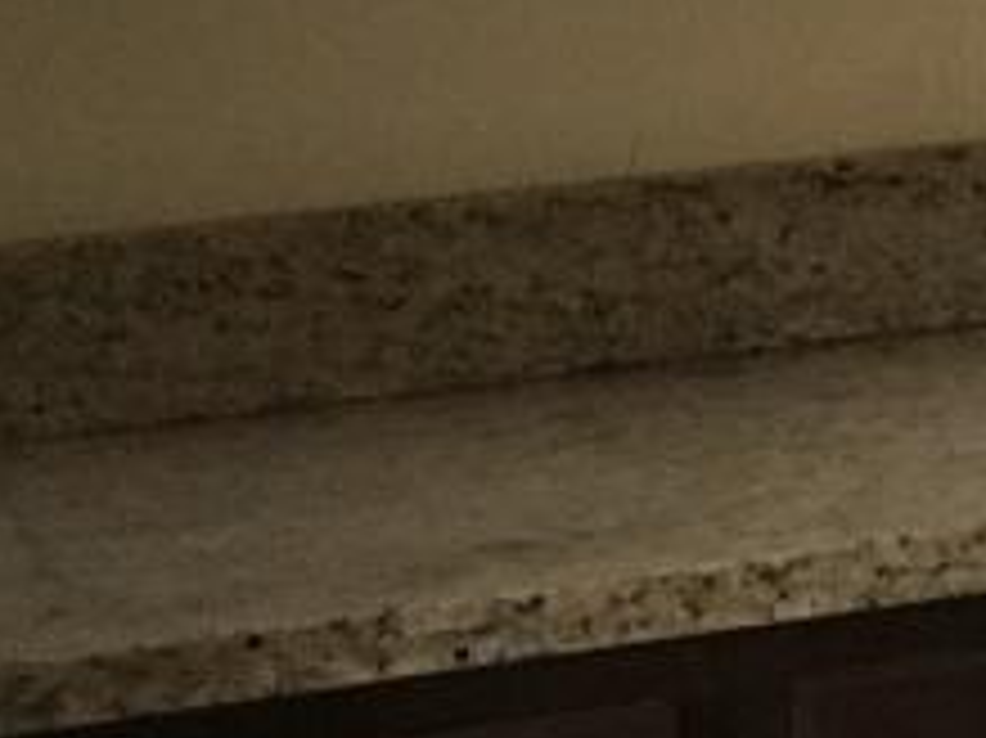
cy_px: 220
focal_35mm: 191
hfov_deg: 9.5
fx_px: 5437
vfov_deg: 7.8
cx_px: 2143
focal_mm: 4.15
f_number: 2.2
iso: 125
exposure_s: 1/30
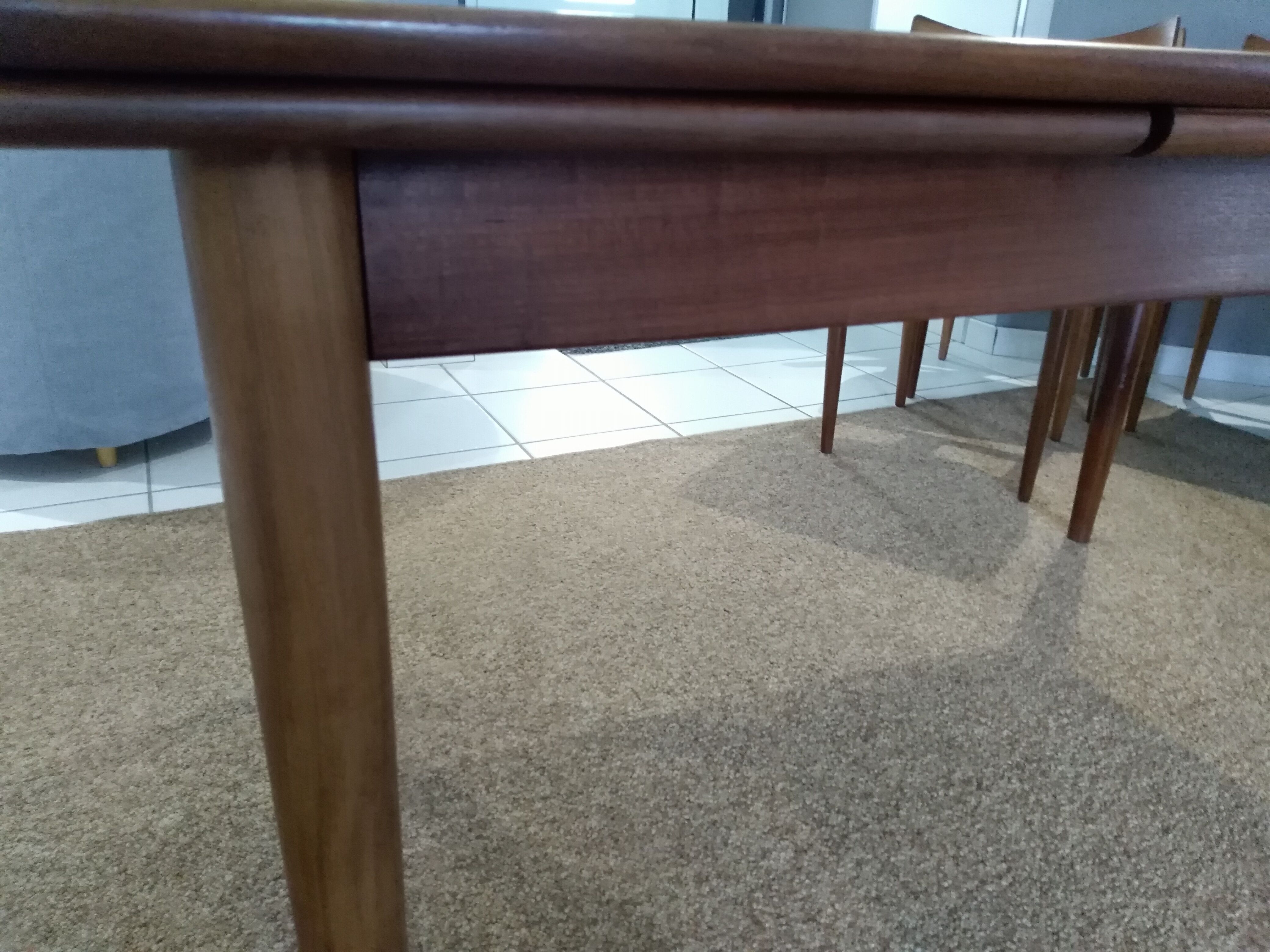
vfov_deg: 53.1
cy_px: 476
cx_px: 635
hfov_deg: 67.3
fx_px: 954
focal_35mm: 26
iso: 814
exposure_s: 1/14.3
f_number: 2
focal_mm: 3.54
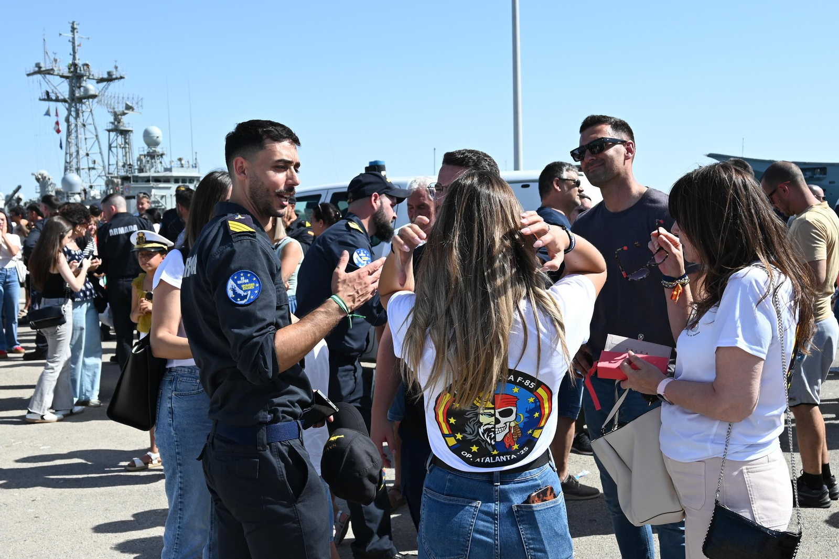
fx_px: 885
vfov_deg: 35.0
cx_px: 420
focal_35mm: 38
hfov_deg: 50.7
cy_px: 280
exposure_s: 1/350
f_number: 6.7
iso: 100
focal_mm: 25.5
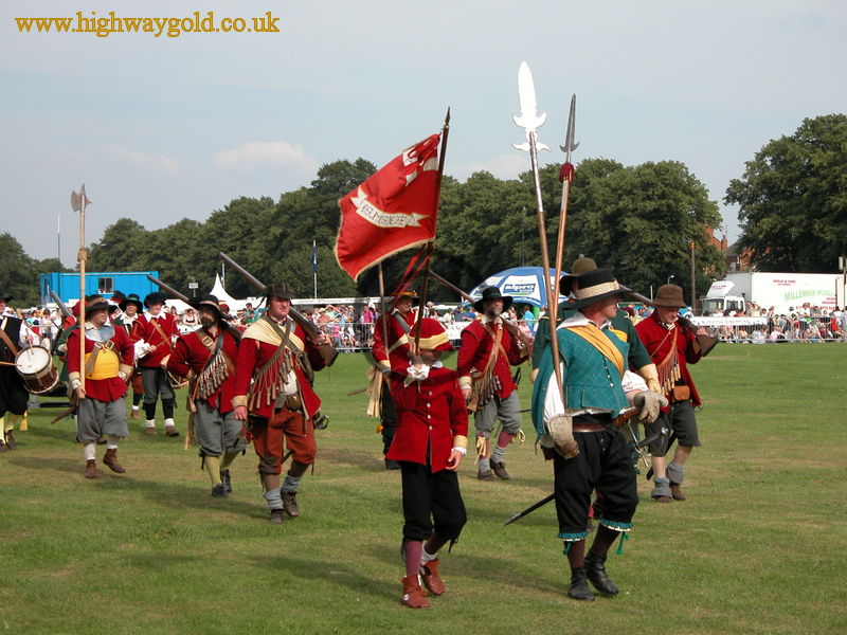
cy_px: 318
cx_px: 424
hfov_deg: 21.3
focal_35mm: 92
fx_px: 2251
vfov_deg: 16.1
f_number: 5
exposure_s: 1/637
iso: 100
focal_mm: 23.7
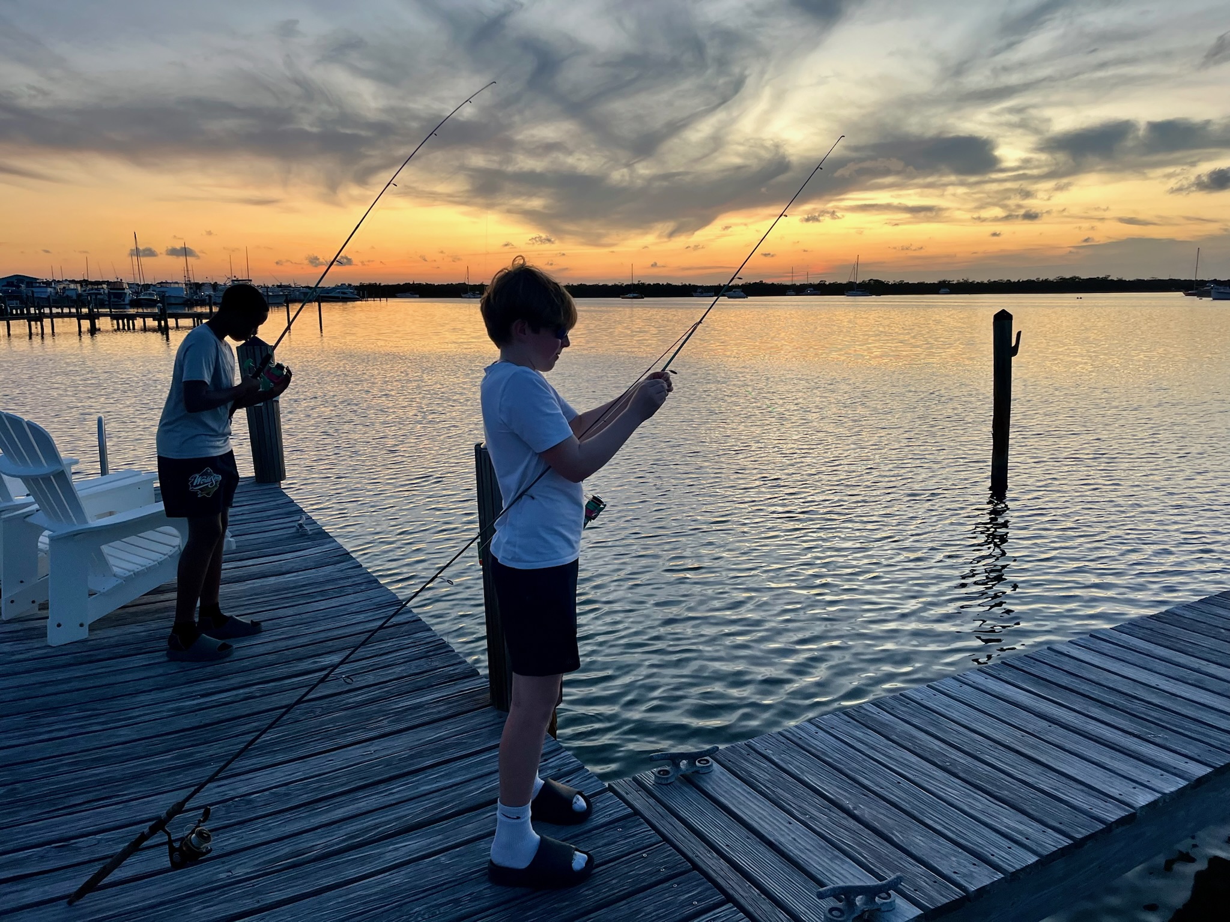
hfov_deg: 67.3
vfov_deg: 53.1
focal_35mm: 26
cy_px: 461
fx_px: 924
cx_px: 615
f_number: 1.6
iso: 125
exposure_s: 1/103
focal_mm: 5.1
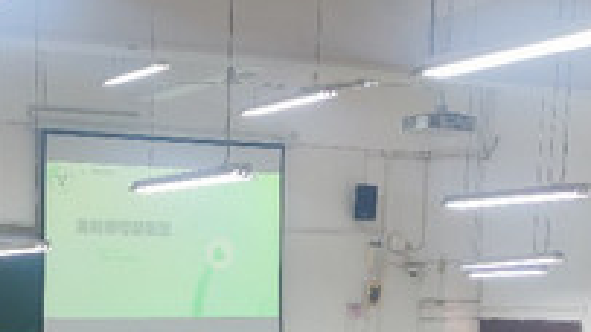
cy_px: 540
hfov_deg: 22.3
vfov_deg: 12.1
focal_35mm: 94
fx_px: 1472
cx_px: 87
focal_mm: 5.52
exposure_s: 1/100
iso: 200
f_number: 1.95
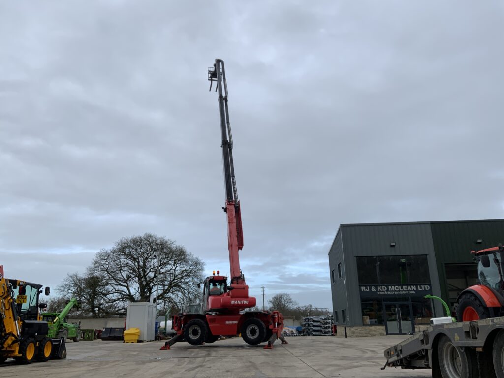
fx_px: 422
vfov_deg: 48.2
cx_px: 252
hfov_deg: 61.7
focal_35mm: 29
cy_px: 189
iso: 16
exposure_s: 1/620
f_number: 1.8
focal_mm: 3
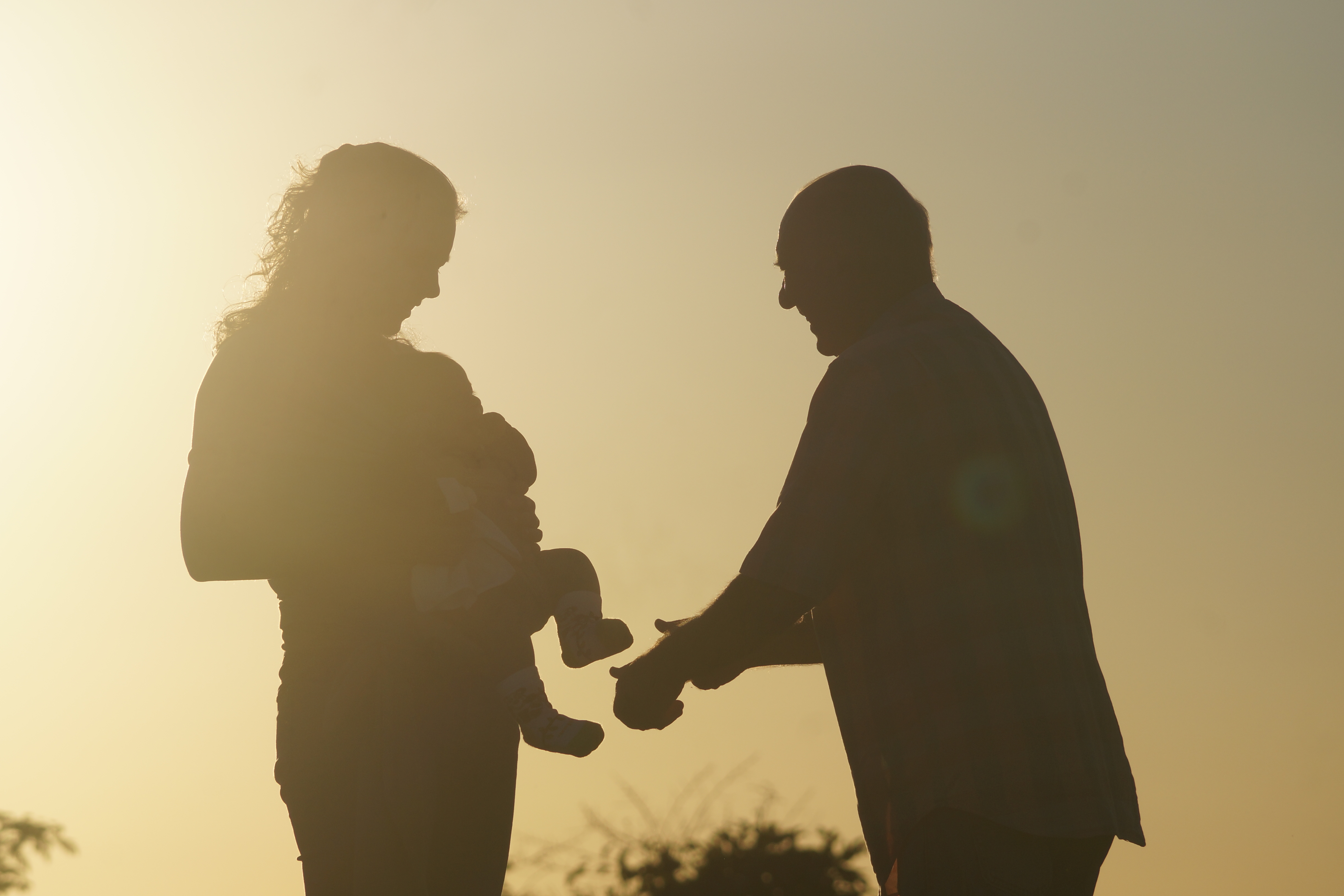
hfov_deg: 6.8
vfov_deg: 4.6
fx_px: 11237
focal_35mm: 301
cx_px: 670
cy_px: 448
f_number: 9
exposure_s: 1/1600
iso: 100
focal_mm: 200
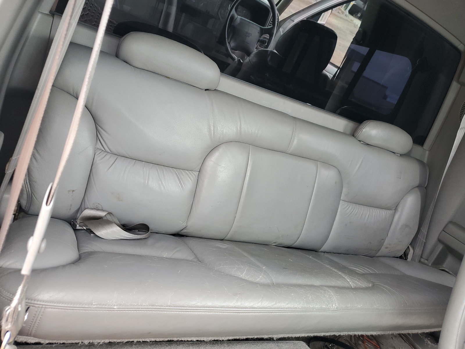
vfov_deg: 53.1
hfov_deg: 67.3
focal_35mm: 26
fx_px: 349
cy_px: 174
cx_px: 232
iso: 69
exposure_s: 1/60.2
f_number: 1.5
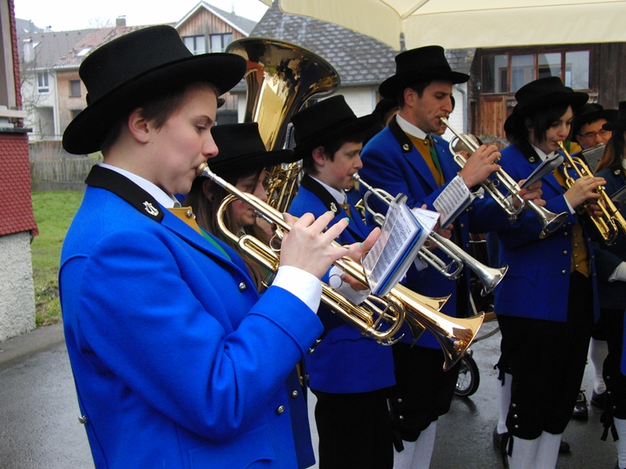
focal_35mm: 44
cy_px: 234
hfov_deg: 42.9
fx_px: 796
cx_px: 313
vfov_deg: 32.9
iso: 200
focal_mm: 8.8
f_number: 2.7
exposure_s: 1/200
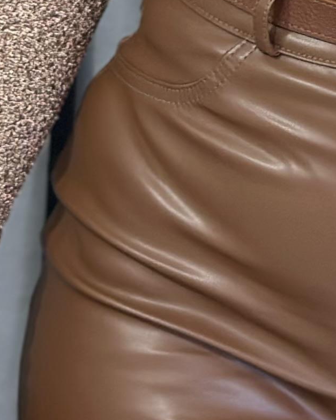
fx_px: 2996
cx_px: 414
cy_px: -255
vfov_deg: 7.8
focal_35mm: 241
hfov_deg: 6.4
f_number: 1.78
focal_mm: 6.86
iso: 100
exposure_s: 1/100
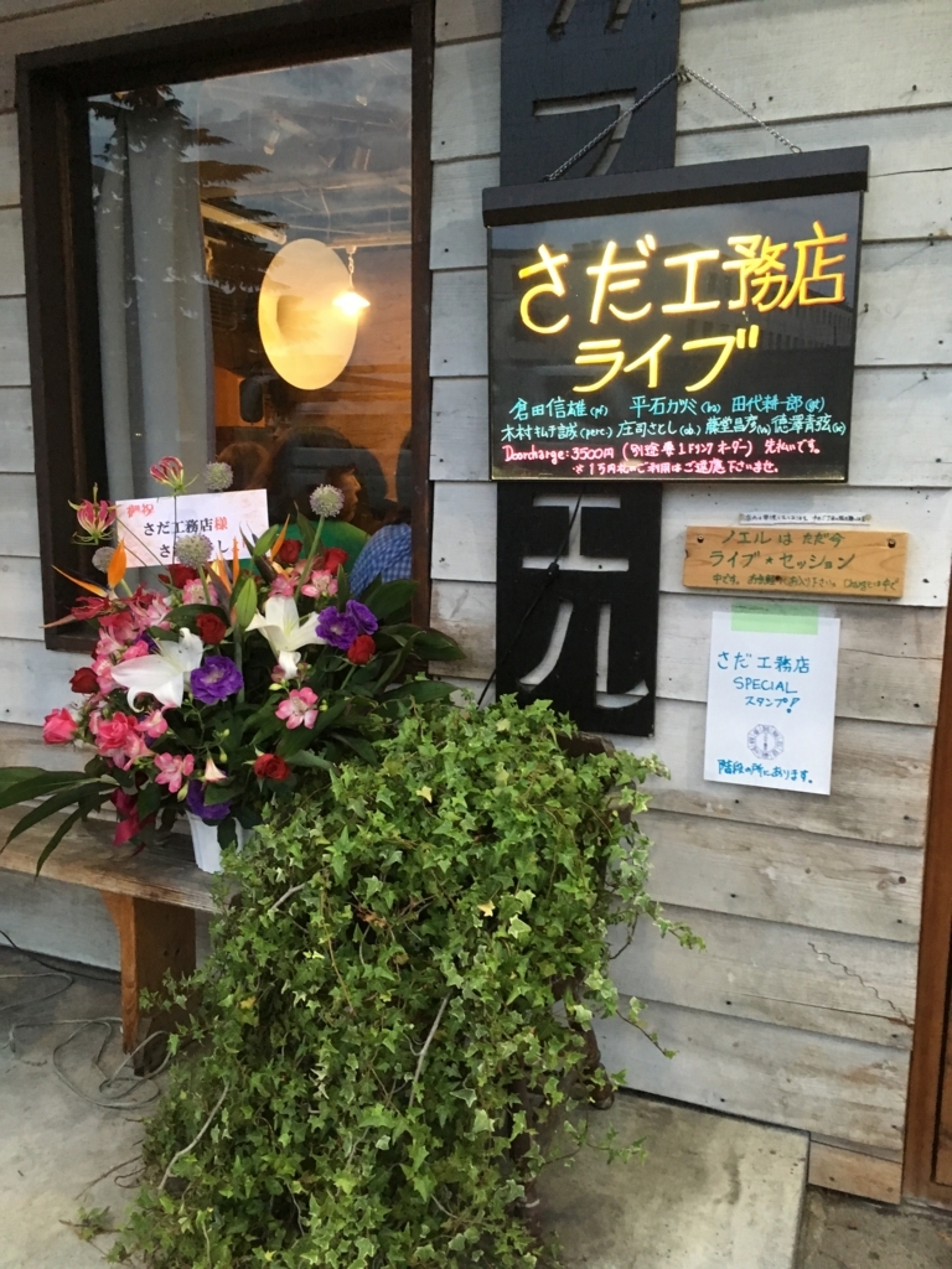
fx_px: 1063
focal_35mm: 29
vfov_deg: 61.7
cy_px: 634
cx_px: 476
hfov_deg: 48.2
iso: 200
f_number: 2.2
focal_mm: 4.15
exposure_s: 1/30
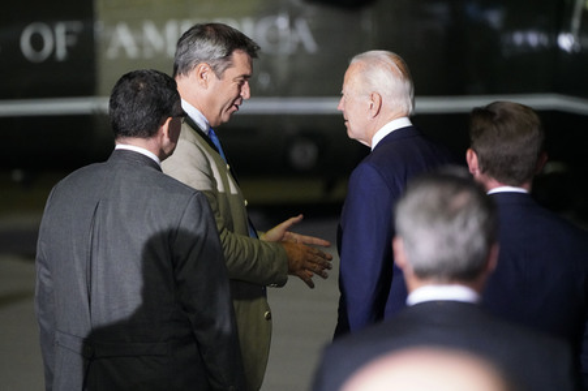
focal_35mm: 400
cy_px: 196
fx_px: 6528
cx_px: 294
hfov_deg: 5.2
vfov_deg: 3.4
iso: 12800
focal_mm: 400
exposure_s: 1/250
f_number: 5.6
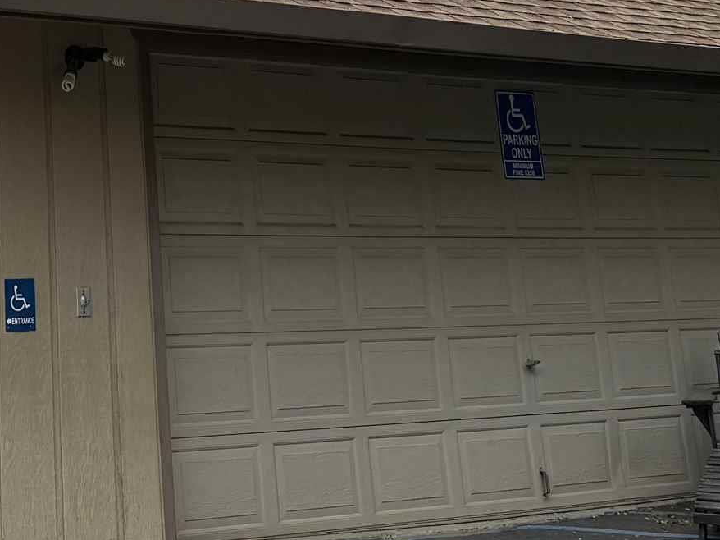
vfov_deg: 15.6
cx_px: -77
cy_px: -358
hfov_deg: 22.0
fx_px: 1747
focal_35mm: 84
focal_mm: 6.76
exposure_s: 1/7353
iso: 80
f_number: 1.78
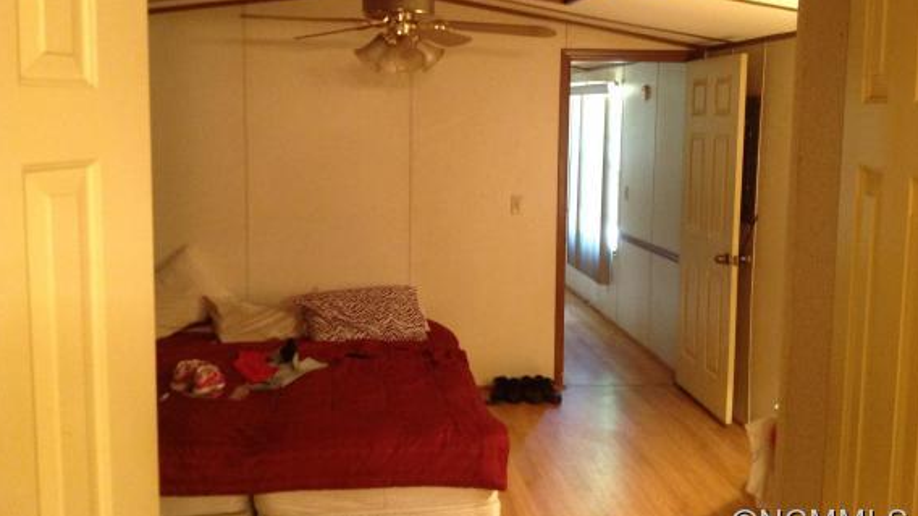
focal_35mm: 39
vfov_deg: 30.3
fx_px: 949
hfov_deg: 51.6
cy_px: 207
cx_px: 464
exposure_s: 1/15
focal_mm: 4.28
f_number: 2.4
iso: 320
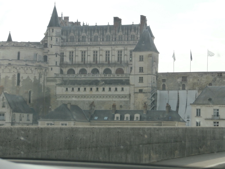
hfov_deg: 17.9
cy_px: 84
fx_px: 715
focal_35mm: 110
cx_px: 112
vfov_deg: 13.5
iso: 100
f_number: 5.4
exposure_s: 1/500
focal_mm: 19.54
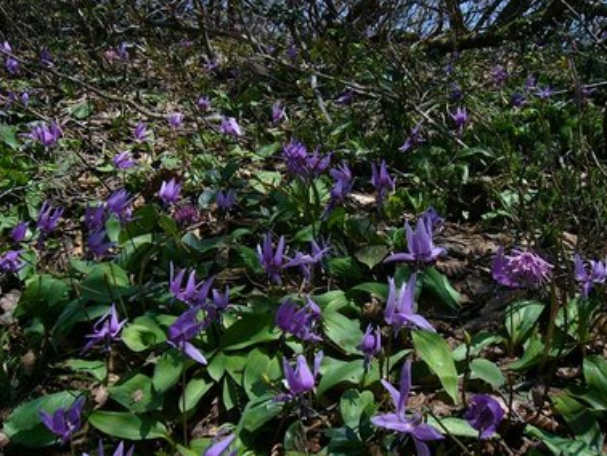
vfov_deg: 38.7
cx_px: 307
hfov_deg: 50.1
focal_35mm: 37
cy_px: 231
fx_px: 649
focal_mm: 5.8
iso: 50
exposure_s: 1/200
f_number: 8
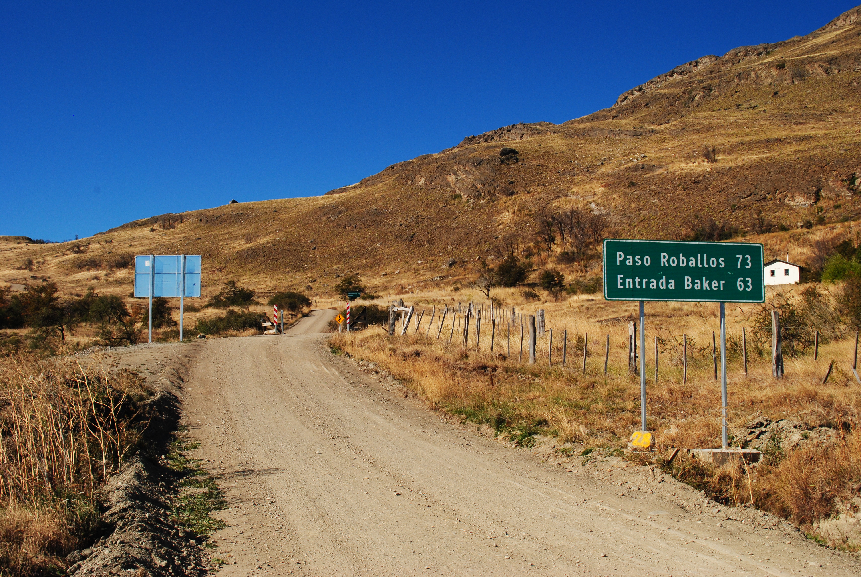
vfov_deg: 34.3
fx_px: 934
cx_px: 430
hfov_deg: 49.5
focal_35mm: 39
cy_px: 288
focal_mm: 26
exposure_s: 1/160
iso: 200
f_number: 9
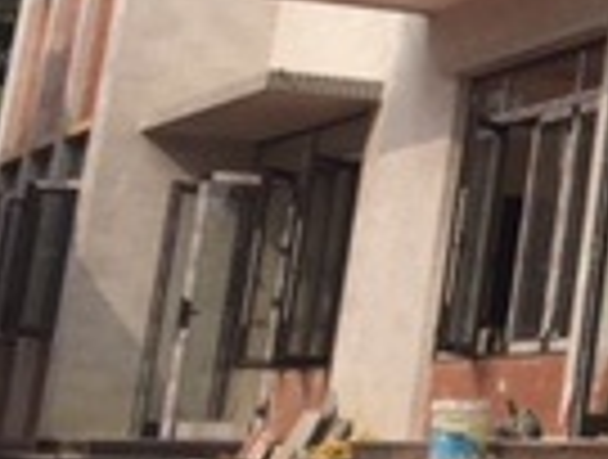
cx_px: 1347
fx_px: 2413
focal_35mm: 137
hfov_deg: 12.1
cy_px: -324
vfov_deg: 10.3
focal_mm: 4.15
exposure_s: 1/1647
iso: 32
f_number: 2.2
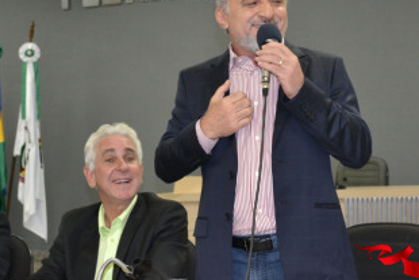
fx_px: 1013
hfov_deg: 23.4
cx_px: 204
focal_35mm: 87
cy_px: 110
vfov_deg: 15.7
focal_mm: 36
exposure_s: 1/60
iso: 1800
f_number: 5
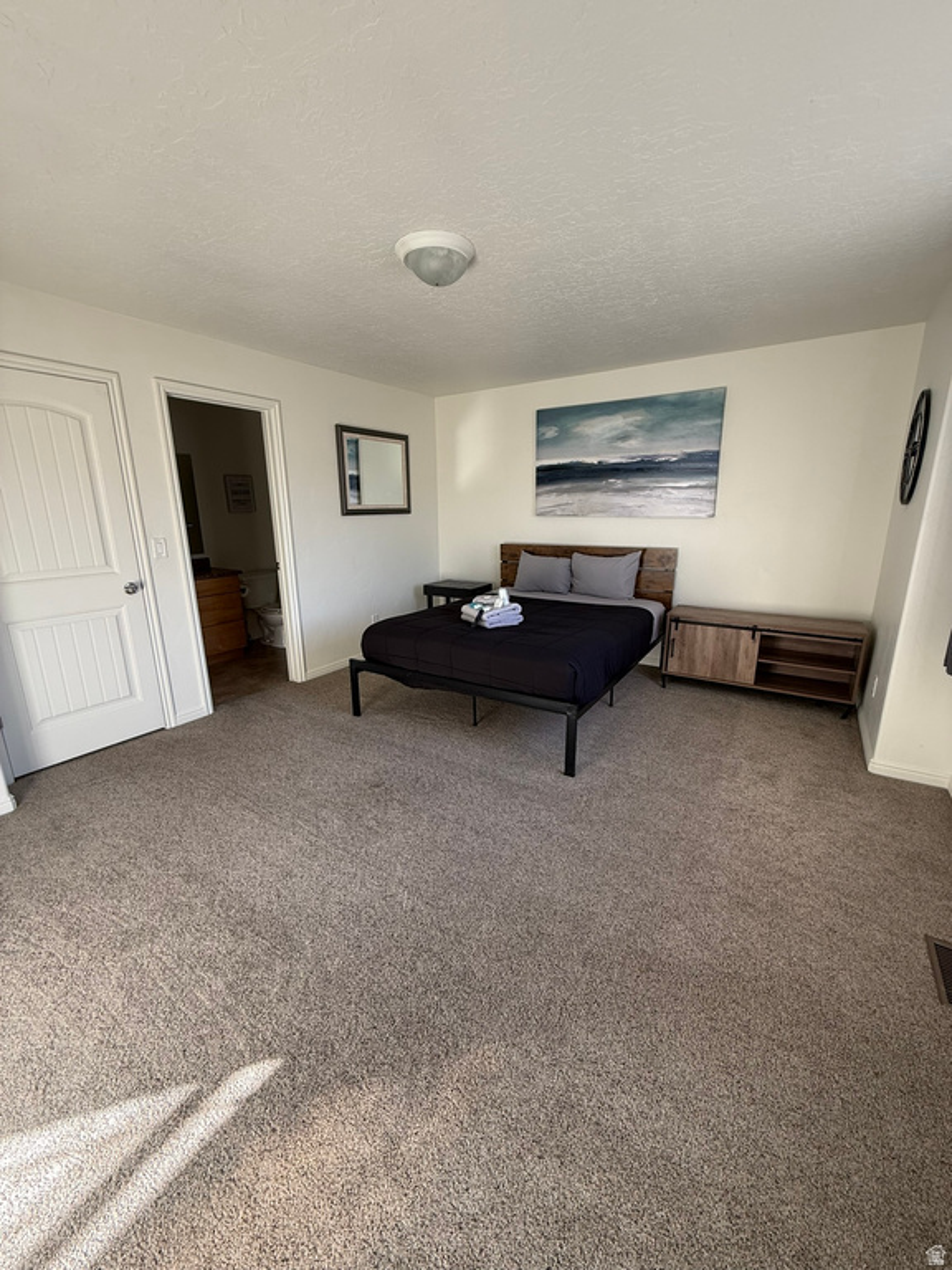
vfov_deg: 102.1
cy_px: 635
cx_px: 476
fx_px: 513
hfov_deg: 85.7
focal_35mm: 14
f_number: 2.2
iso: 100
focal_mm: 2.22
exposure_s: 1/99
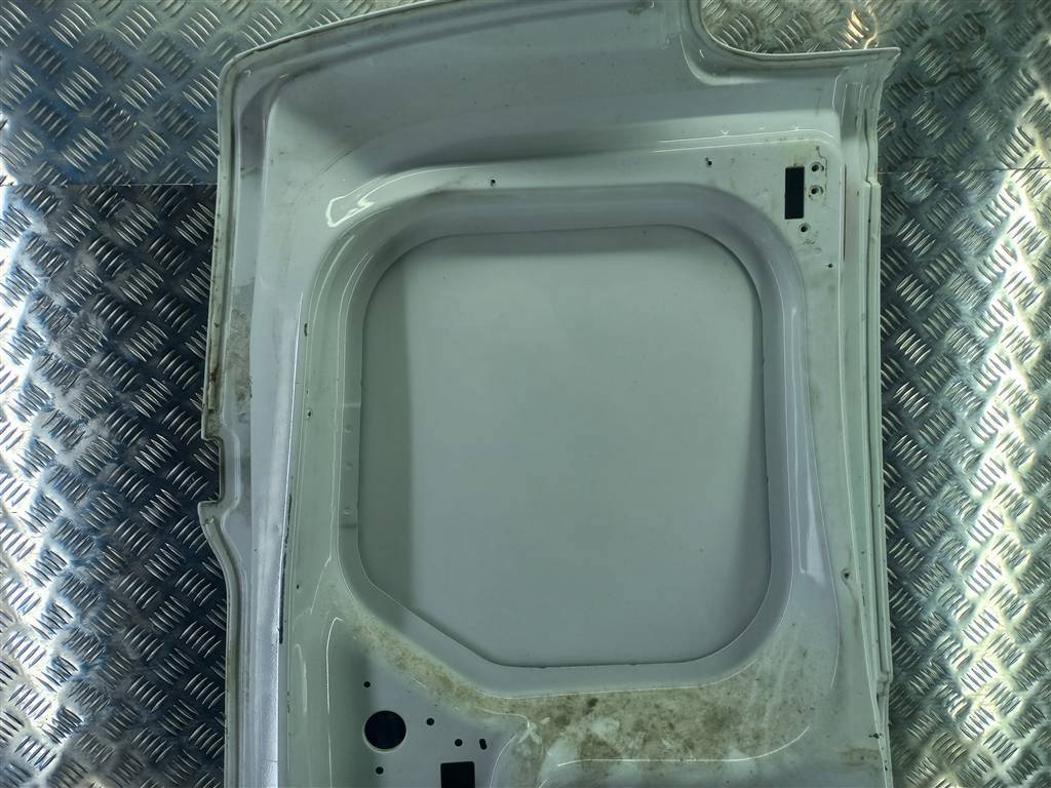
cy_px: 394
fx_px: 759
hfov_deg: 69.4
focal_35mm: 25
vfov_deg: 54.9
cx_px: 526
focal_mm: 4.6
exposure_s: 1/100
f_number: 1.8
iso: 32
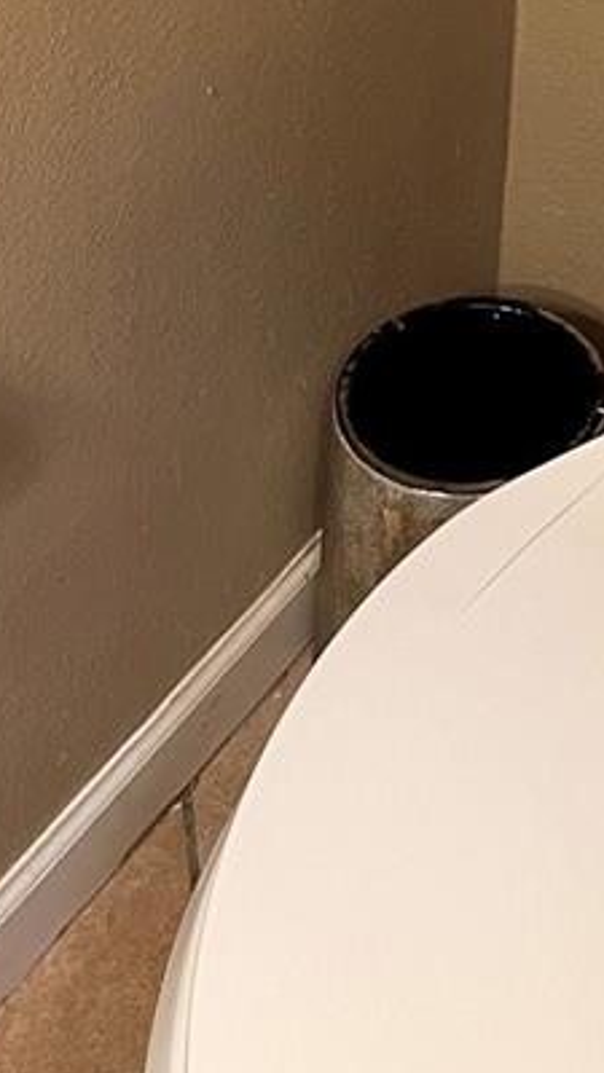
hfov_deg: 13.8
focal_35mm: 85
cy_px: -461
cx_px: 741
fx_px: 2420
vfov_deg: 21.6
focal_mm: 5.1
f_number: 1.6
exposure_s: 1/60
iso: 160
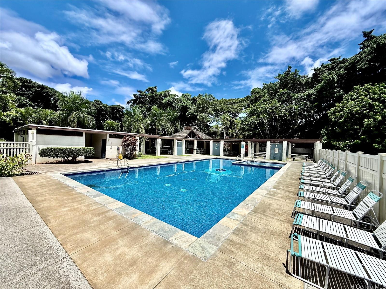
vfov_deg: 85.7
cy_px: 144
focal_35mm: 14
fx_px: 156
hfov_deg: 102.1
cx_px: 193
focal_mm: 2.22
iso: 50
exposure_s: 1/4425
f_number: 2.2
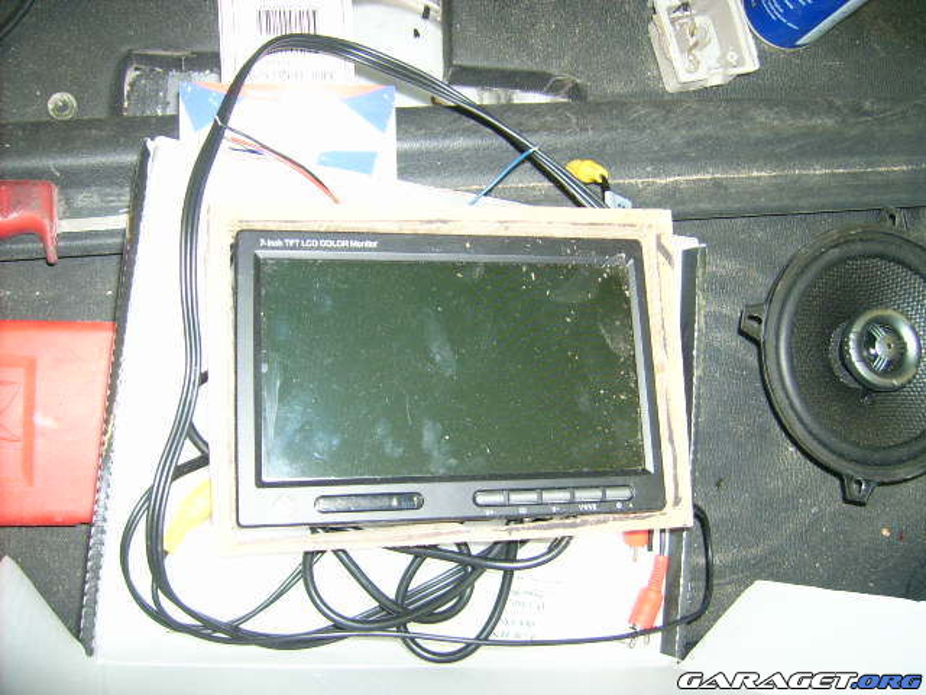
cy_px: 348
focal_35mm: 35
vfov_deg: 40.7
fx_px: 936
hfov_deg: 52.6
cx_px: 463
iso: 100
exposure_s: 1/60
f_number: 2.8
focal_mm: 5.95
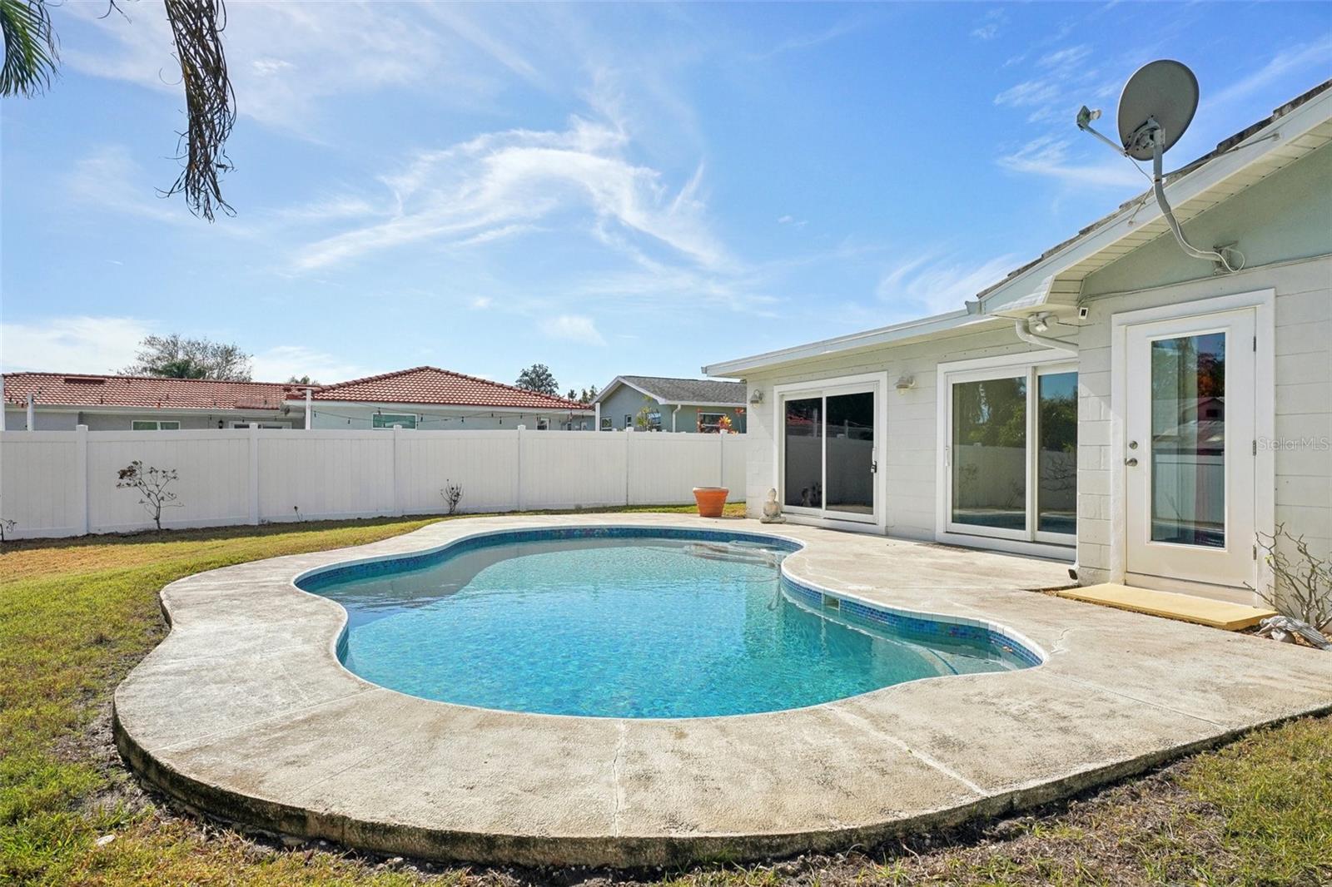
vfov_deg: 59.5
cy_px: 444
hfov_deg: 81.2
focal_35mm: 21
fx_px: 777
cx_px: 666
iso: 800
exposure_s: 1/5000
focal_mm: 21
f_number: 8
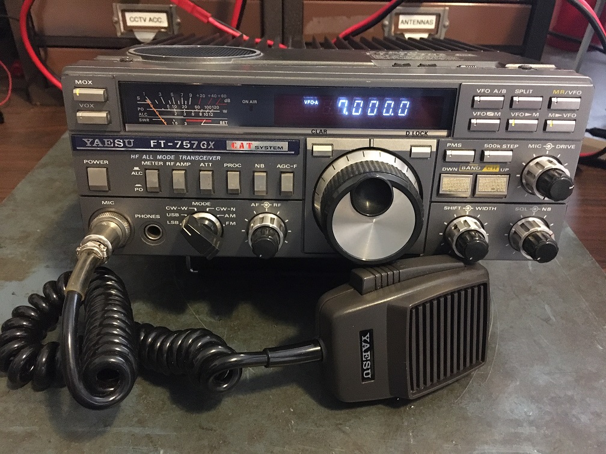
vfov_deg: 48.2
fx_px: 508
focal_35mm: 29
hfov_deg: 61.7
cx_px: 303
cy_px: 227
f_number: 2.2
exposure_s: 1/15
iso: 400
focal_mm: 4.15
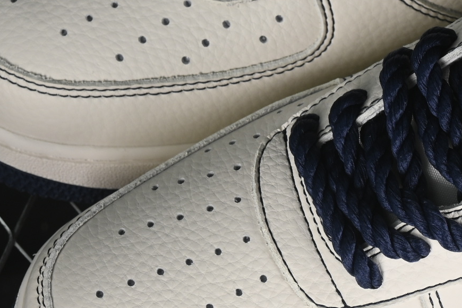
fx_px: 3080
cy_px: 73
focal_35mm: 240
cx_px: 507
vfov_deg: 5.7
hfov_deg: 8.5
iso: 160
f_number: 8
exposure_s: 1/60
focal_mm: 50
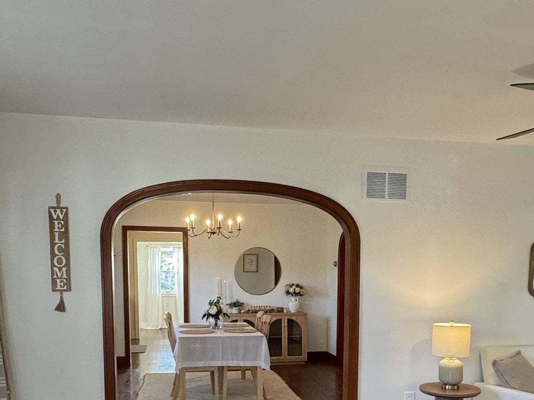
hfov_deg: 51.3
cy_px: 334
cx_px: 284
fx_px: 555
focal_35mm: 36
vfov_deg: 37.8
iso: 250
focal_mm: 2.22
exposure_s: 1/120
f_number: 2.2
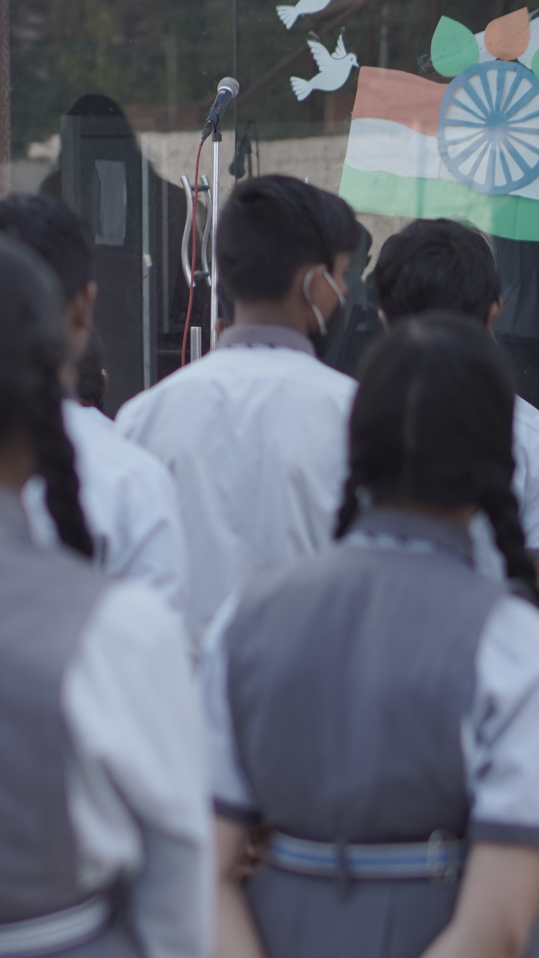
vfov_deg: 12.1
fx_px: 4497
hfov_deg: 6.8
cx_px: -288
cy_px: 306
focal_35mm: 177
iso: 100
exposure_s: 1/1000
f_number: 1.8
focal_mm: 50
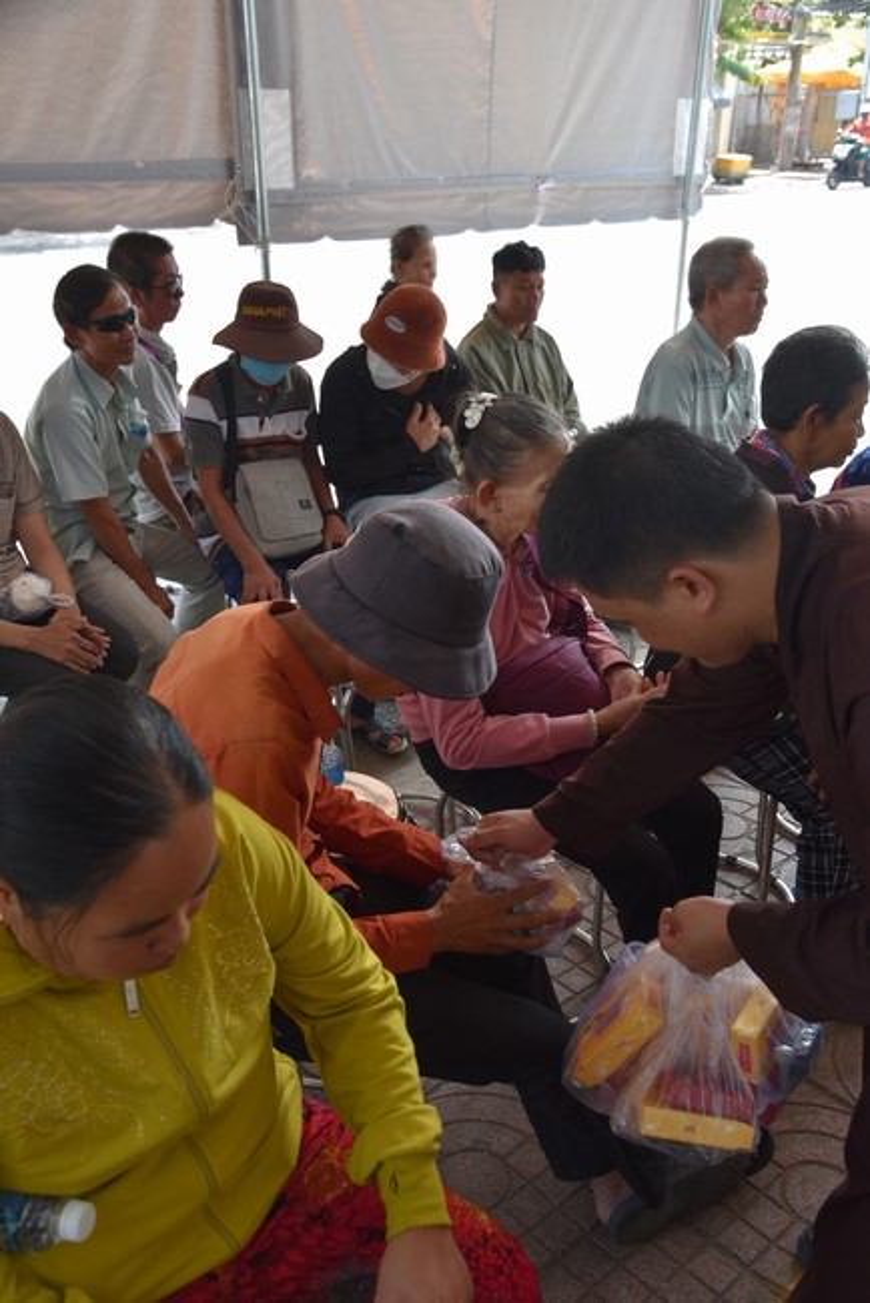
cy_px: 652
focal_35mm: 32
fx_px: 1159
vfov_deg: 58.7
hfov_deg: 41.2
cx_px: 435
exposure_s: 1/125
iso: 400
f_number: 5.6
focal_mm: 32
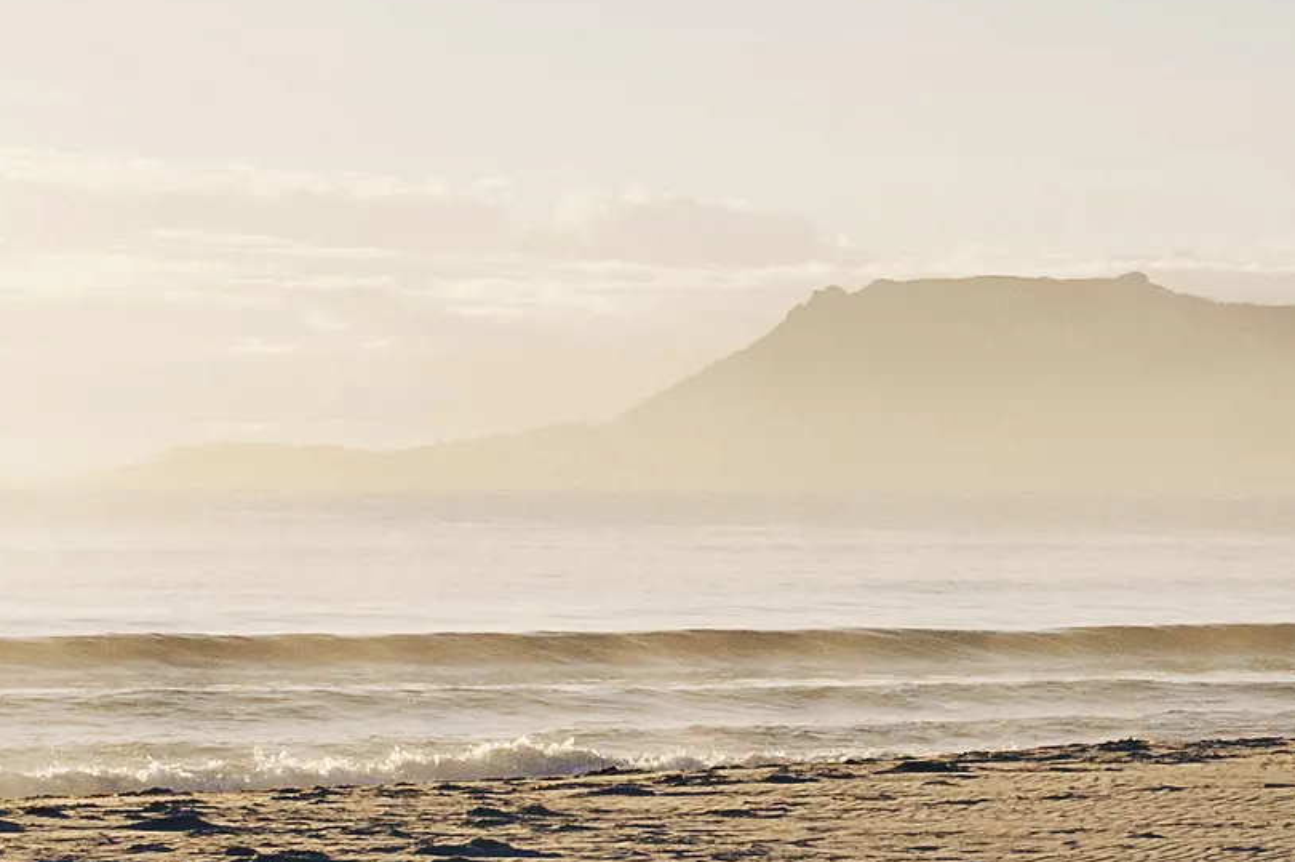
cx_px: 1576
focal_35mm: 144
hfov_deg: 13.8
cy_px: 601
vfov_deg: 9.5
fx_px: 5177
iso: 500
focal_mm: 35
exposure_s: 1/1000
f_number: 11
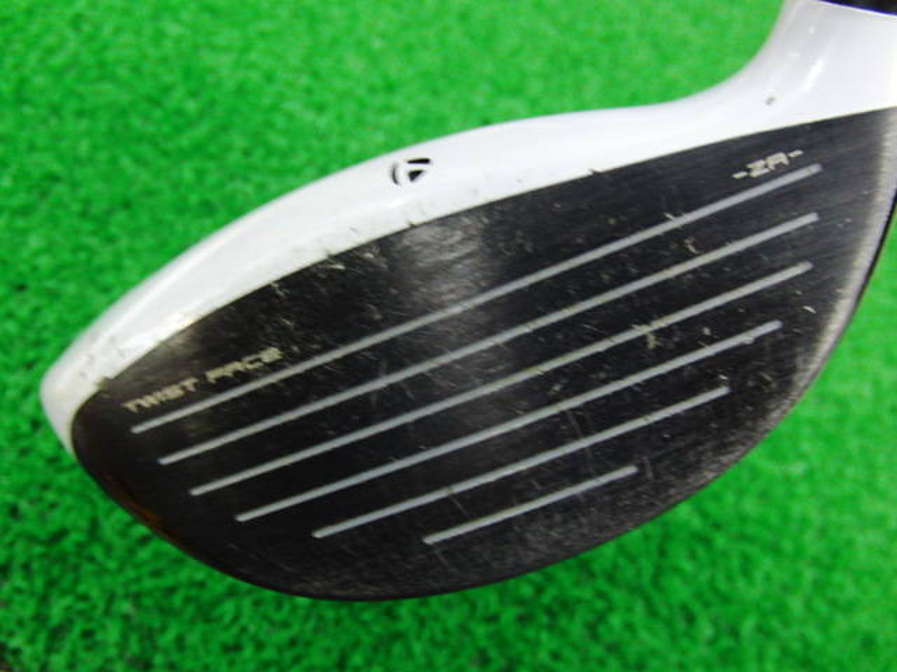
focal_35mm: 37
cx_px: 448
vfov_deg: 38.7
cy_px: 336
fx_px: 959
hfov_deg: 50.1
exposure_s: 1/20
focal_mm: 6.42
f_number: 3.6
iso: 400
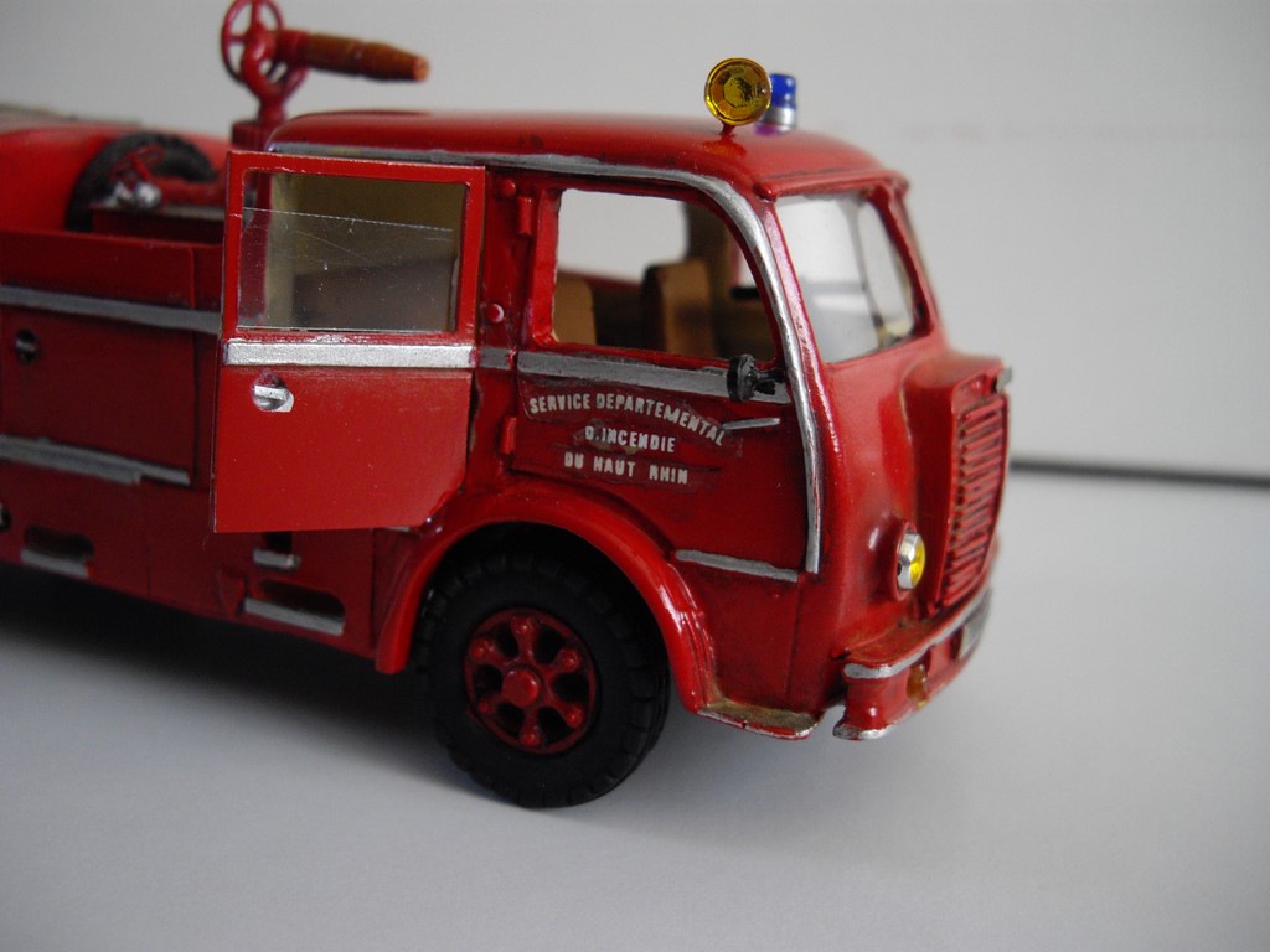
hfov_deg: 49.0
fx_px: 1394
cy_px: 476
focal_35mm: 38
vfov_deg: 37.7
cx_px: 635
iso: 200
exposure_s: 1/80
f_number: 2.8
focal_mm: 7.9
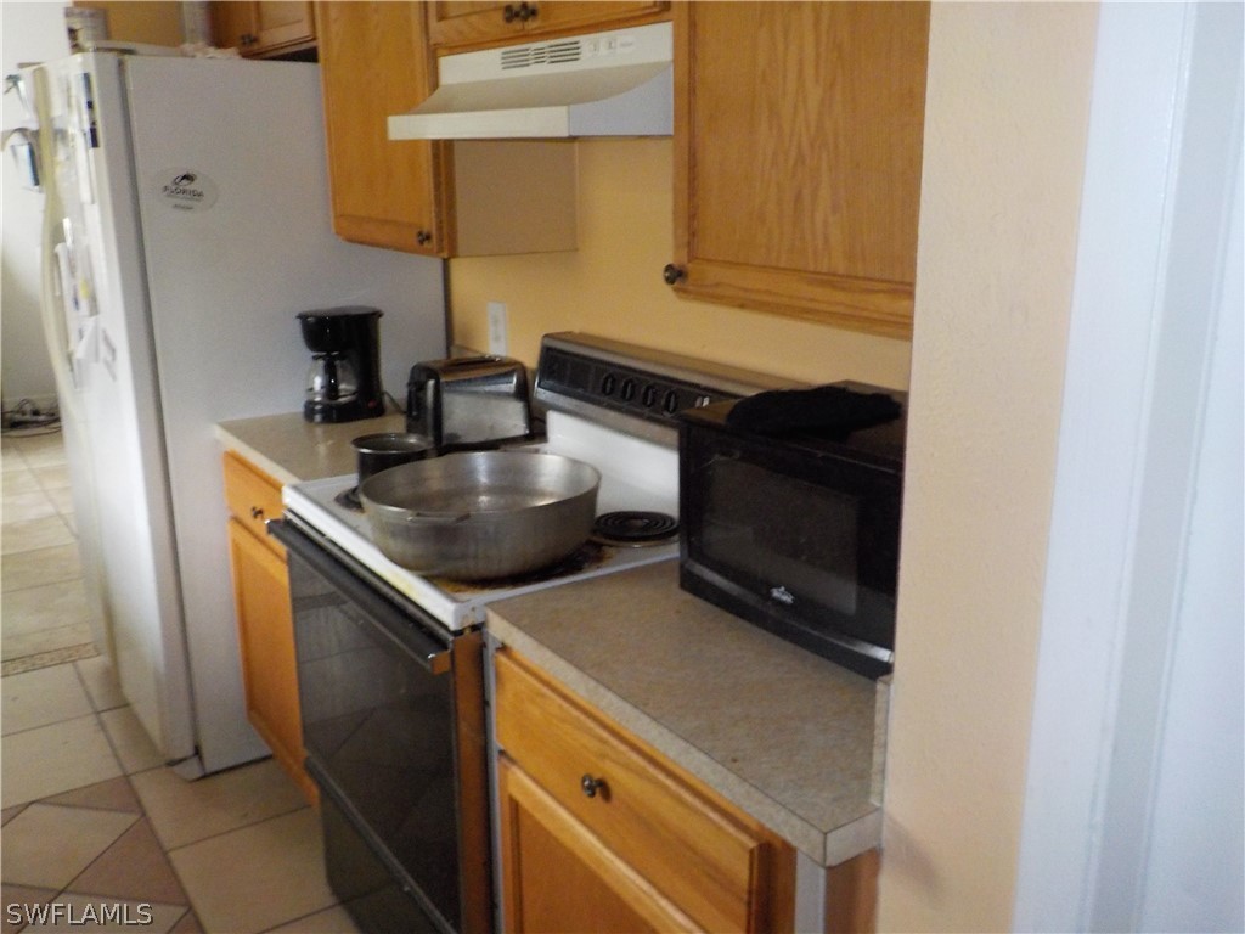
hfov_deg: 60.0
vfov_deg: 46.8
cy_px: 467
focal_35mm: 30
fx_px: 1079
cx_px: 622
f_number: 3.3
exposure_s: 1/15
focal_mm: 4.1
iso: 450
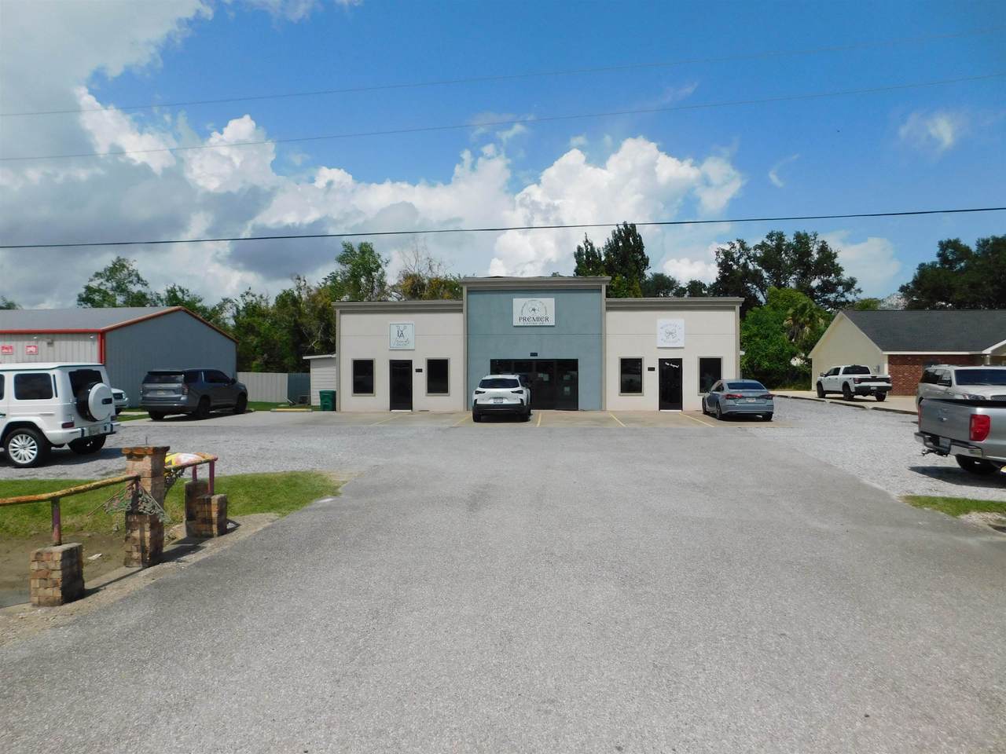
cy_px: 377
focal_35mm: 23
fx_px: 668
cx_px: 503
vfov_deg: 58.9
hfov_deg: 73.9
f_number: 6
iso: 125
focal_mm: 4
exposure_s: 1/800
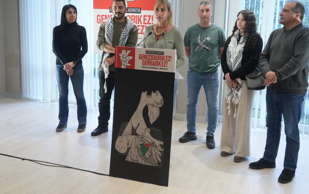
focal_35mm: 38
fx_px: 320
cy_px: 79
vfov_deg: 33.5
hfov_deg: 51.4
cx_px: 174
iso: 400
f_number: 4
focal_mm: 32
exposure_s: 1/50
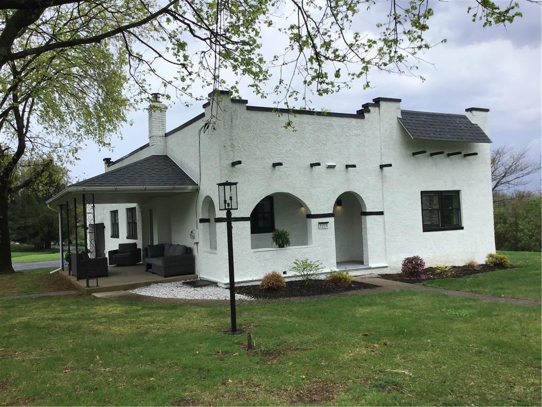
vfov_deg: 45.4
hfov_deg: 58.4
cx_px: 271
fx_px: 485
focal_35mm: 31
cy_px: 204
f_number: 2.4
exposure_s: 1/926
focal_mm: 3.3
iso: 25
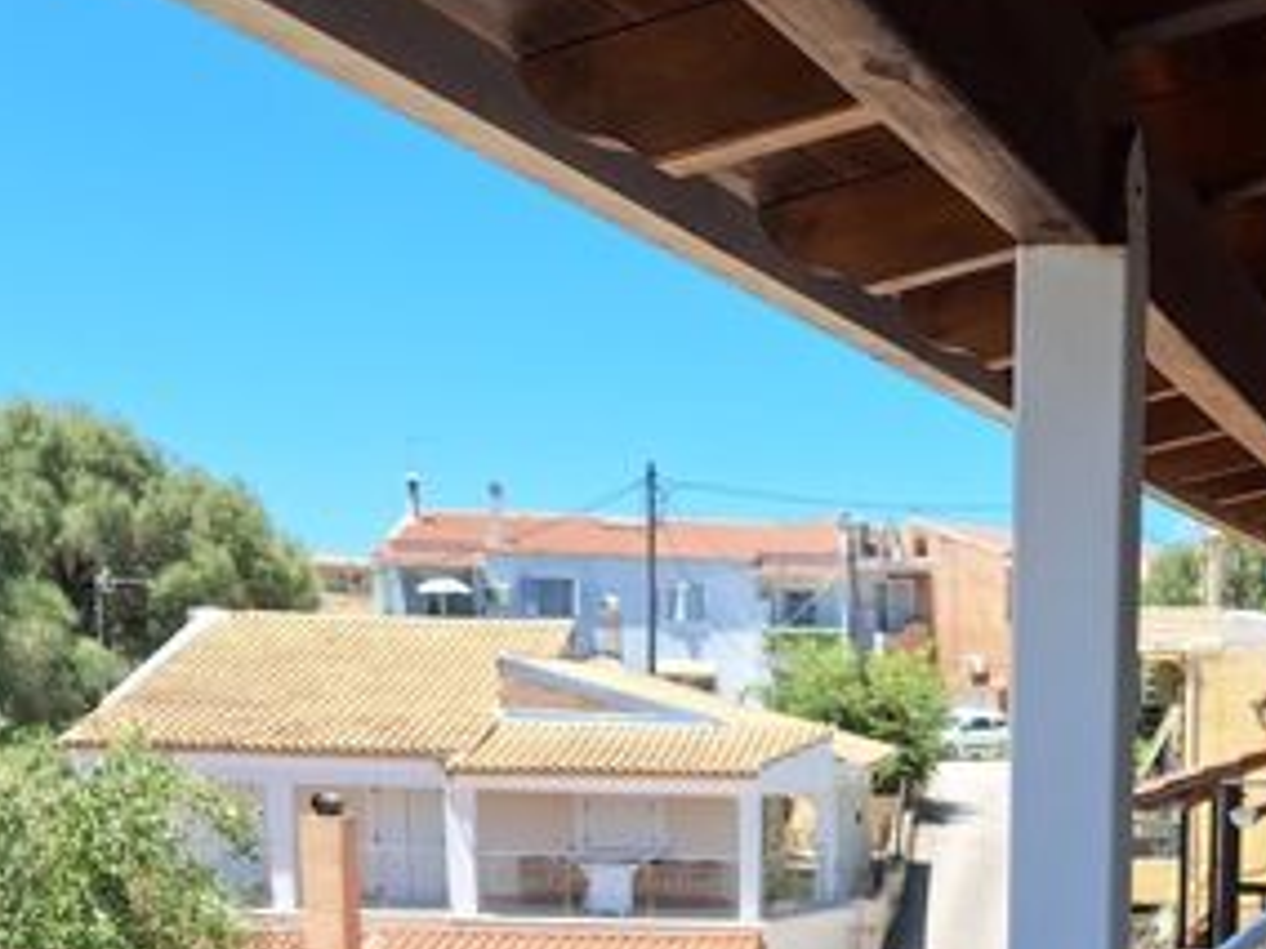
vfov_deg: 24.0
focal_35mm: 57
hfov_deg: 32.2
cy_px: 1043
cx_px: 1121
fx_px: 2085
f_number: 1.8
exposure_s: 1/1706
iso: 40
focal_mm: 5.54
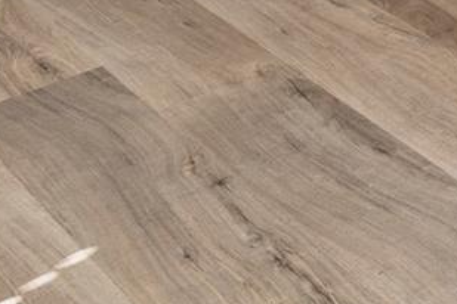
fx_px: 1346
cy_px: -634
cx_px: 1259
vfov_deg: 9.7
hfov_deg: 12.3
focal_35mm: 106
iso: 200
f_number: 9
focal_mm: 16
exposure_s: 1
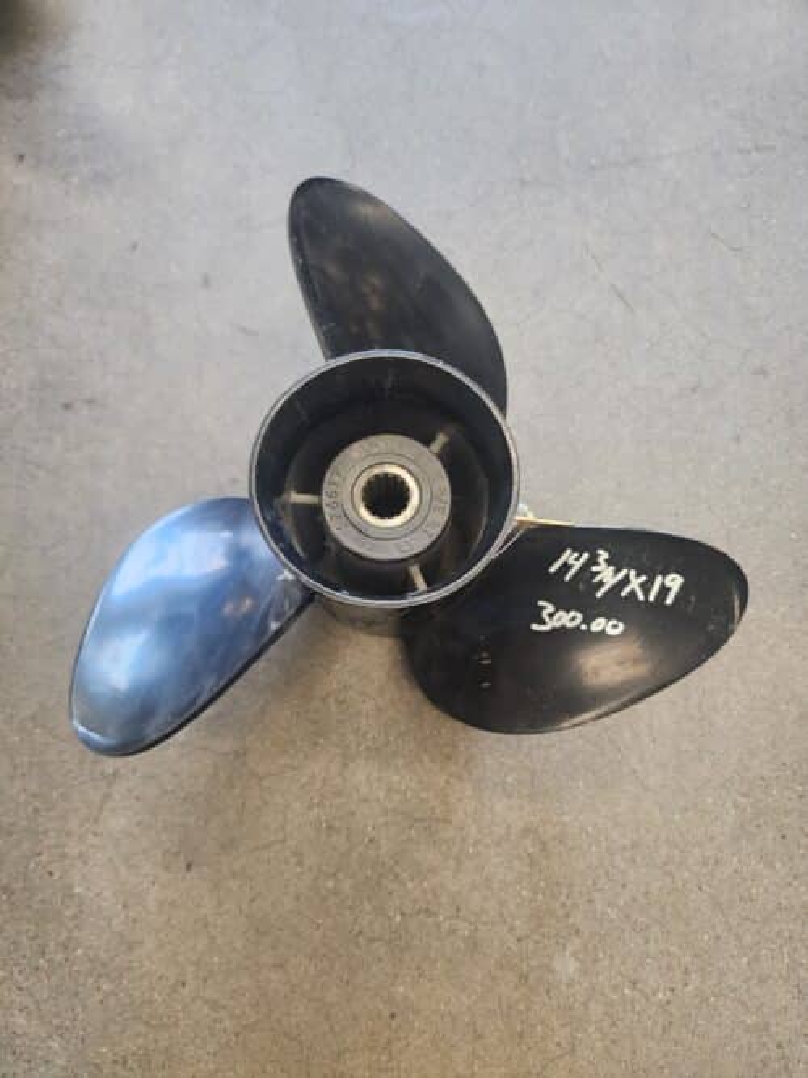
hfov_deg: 58.9
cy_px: 539
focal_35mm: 23
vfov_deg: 73.9
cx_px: 404
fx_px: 716
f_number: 1.8
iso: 400
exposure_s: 1/120
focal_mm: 6.4
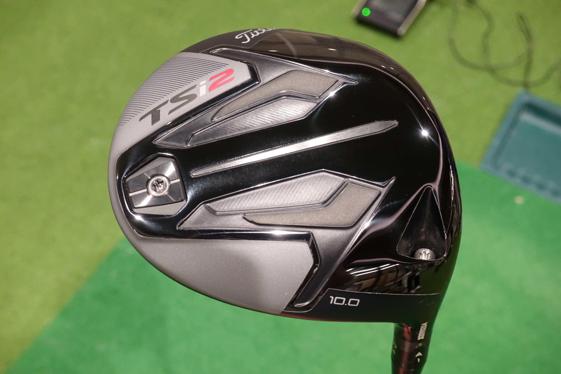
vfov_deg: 23.8
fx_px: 888
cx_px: 280
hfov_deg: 35.1
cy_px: 187
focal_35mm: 57
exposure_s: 1/80
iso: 2000
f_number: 5.6
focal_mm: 20.81
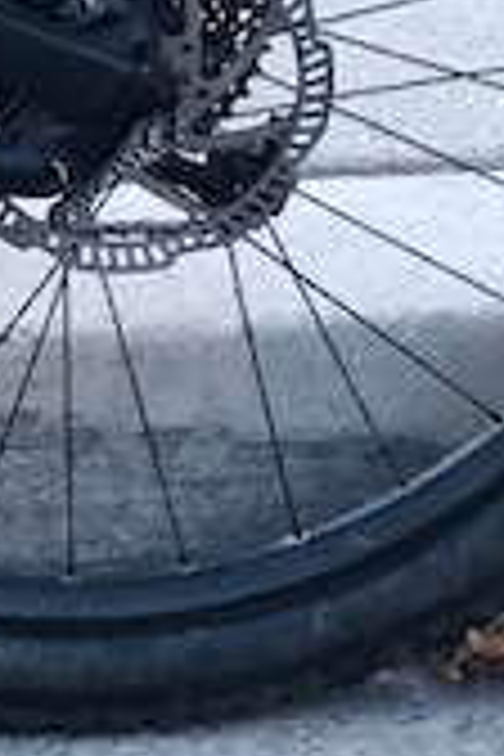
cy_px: -306
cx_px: -1076
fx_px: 5922
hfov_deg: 4.6
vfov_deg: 7.2
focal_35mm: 282
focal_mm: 6.6
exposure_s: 1/30
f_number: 2.8
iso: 25
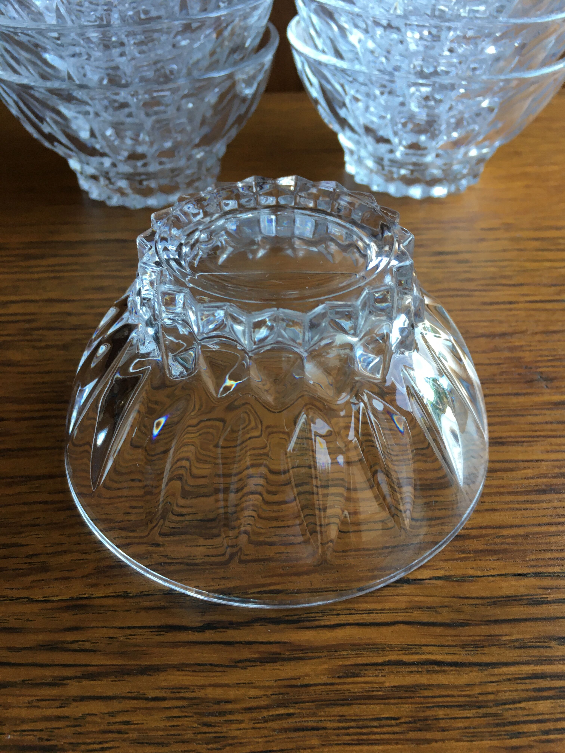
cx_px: 282
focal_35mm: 29
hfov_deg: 48.2
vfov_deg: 61.7
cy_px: 376
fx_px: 631
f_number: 2.2
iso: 64
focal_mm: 4.15
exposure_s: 1/33
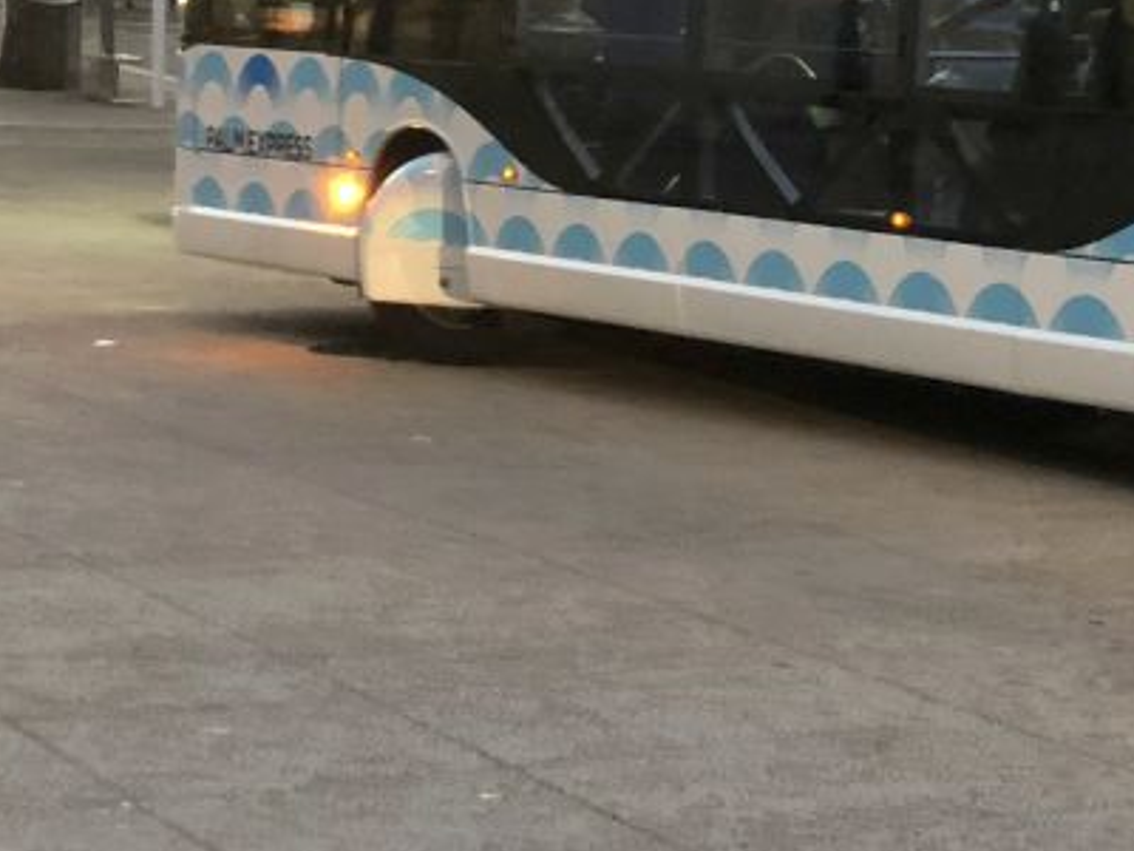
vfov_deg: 11.0
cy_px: -125
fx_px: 4357
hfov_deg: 14.3
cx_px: 1383
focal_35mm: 133
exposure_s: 1/25
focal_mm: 6
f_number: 2.4
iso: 125
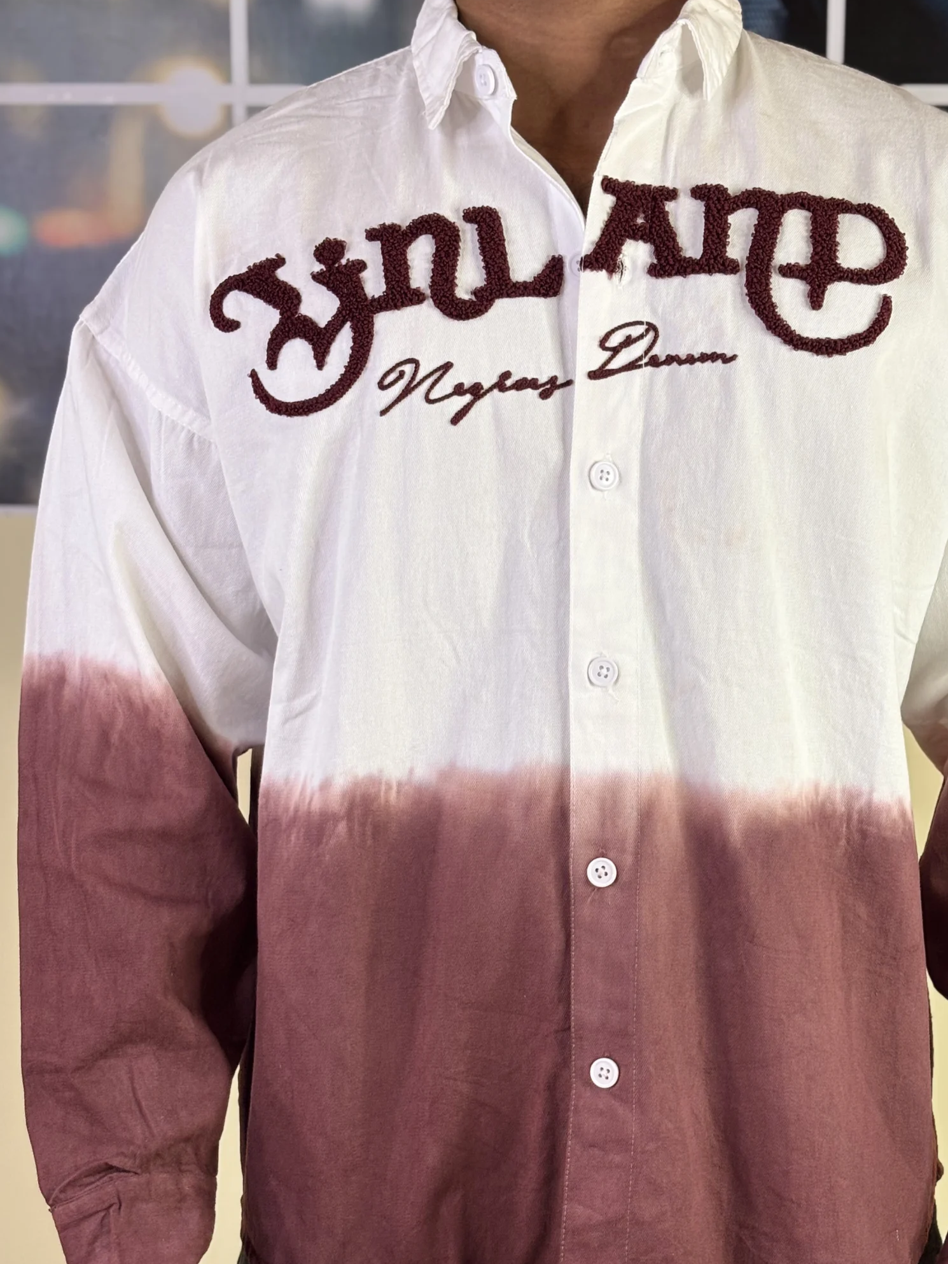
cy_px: 790
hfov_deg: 21.9
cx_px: 596
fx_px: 2447
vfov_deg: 28.9
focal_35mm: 67
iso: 64
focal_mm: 5.96
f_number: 1.6
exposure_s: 1/50
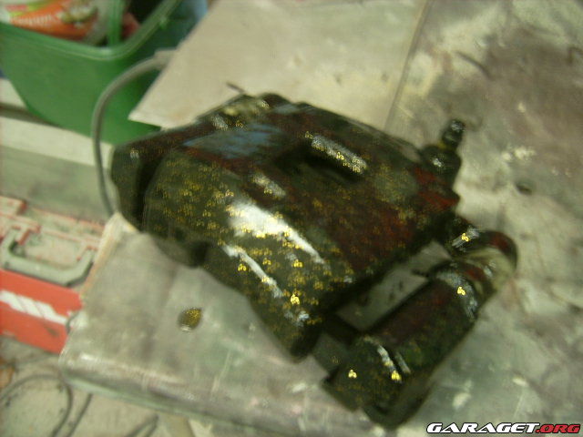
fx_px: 589
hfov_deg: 52.6
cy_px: 218
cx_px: 292
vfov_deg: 40.7
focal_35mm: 35
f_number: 2.8
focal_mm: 5.95
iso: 50
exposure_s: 1/4
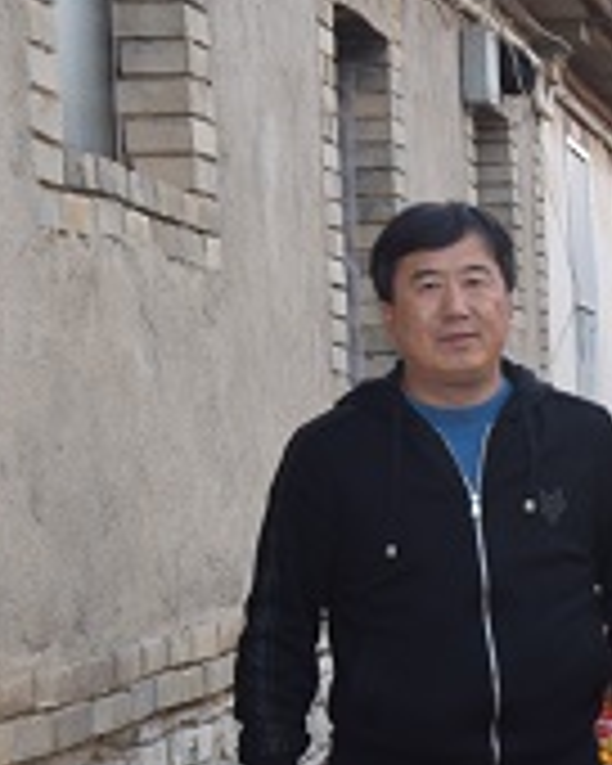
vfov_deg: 10.3
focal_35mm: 186
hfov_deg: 8.1
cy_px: 578
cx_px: 994
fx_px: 4220
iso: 220
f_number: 5.6
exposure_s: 1/125
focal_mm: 45
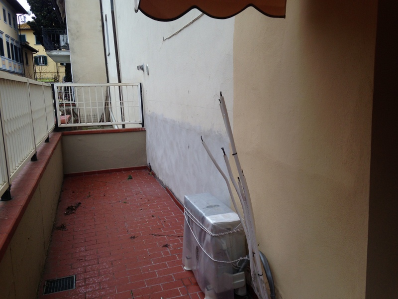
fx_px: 379
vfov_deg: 42.9
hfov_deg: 55.4
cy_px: 150
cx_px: 199
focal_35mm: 33
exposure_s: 1/129
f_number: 2.4
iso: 50
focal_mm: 4.12
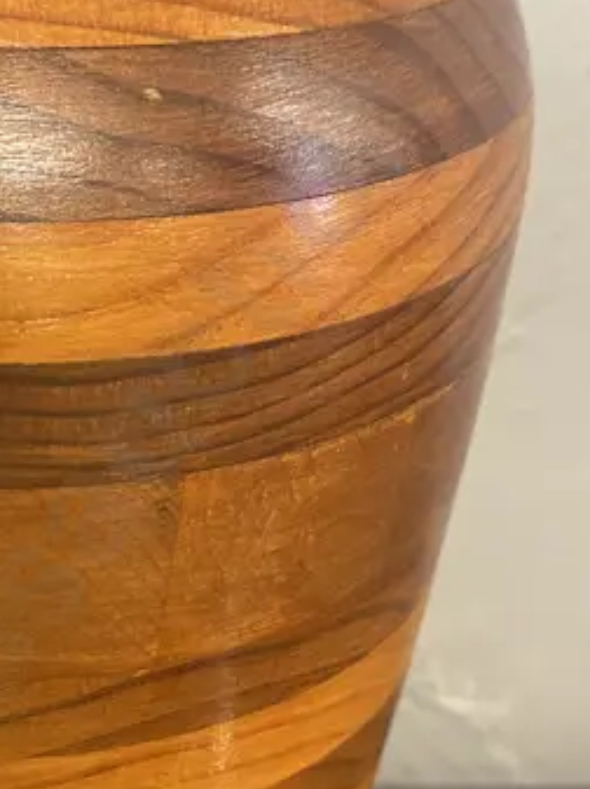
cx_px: 19
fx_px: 1662
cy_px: 611
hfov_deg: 19.6
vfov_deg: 26.3
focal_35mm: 73
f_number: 1.78
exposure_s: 1/50
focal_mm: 6.86
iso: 320
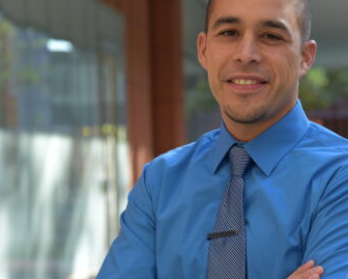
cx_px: 141
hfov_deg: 11.8
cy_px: 119
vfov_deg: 9.4
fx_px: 1690
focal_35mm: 164
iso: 400
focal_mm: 98
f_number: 5.6
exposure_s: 1/125
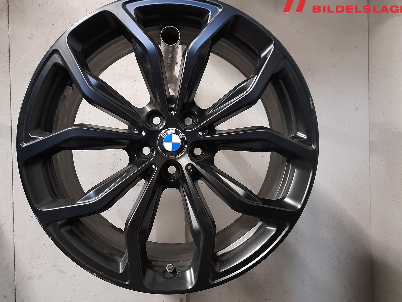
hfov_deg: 63.4
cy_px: 145
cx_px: 193
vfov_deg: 49.7
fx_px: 325
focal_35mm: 28
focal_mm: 4.6
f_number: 2
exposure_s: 1/20
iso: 800
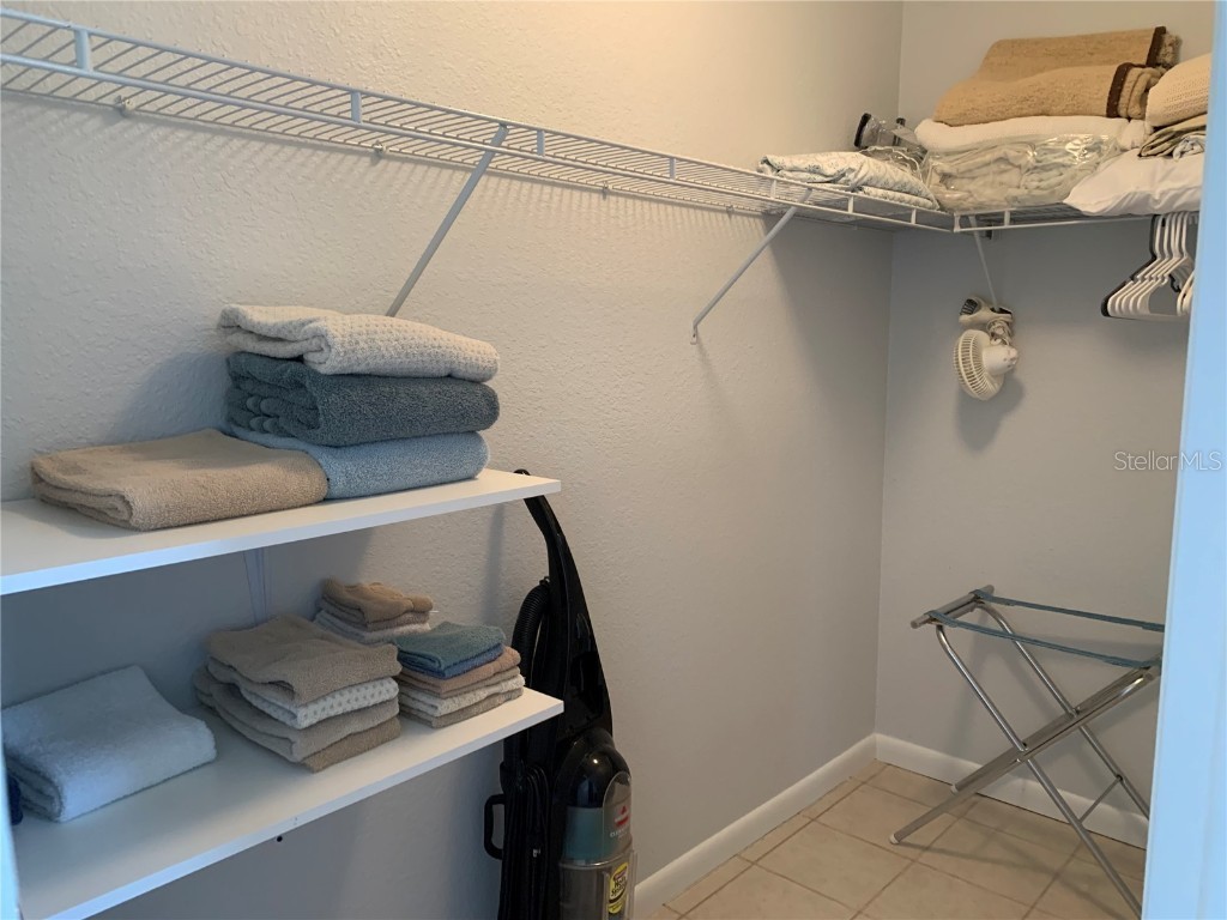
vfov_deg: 53.1
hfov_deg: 67.3
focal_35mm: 26
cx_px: 614
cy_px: 460
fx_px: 922
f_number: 1.8
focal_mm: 4.25
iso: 250
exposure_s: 1/60
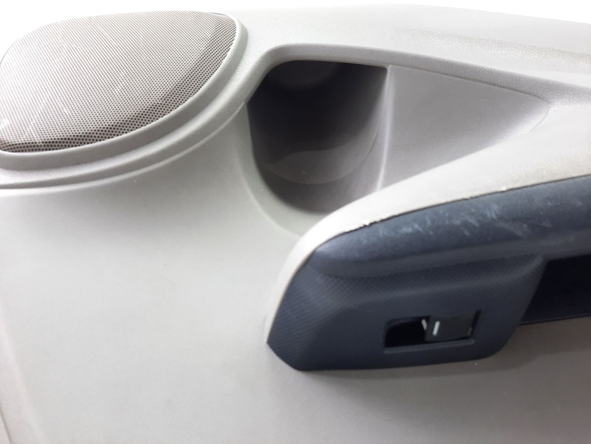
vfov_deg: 54.9
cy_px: 222
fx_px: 427
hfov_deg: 69.4
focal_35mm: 25
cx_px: 296
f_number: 2
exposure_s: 1/50
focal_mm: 4.6
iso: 160
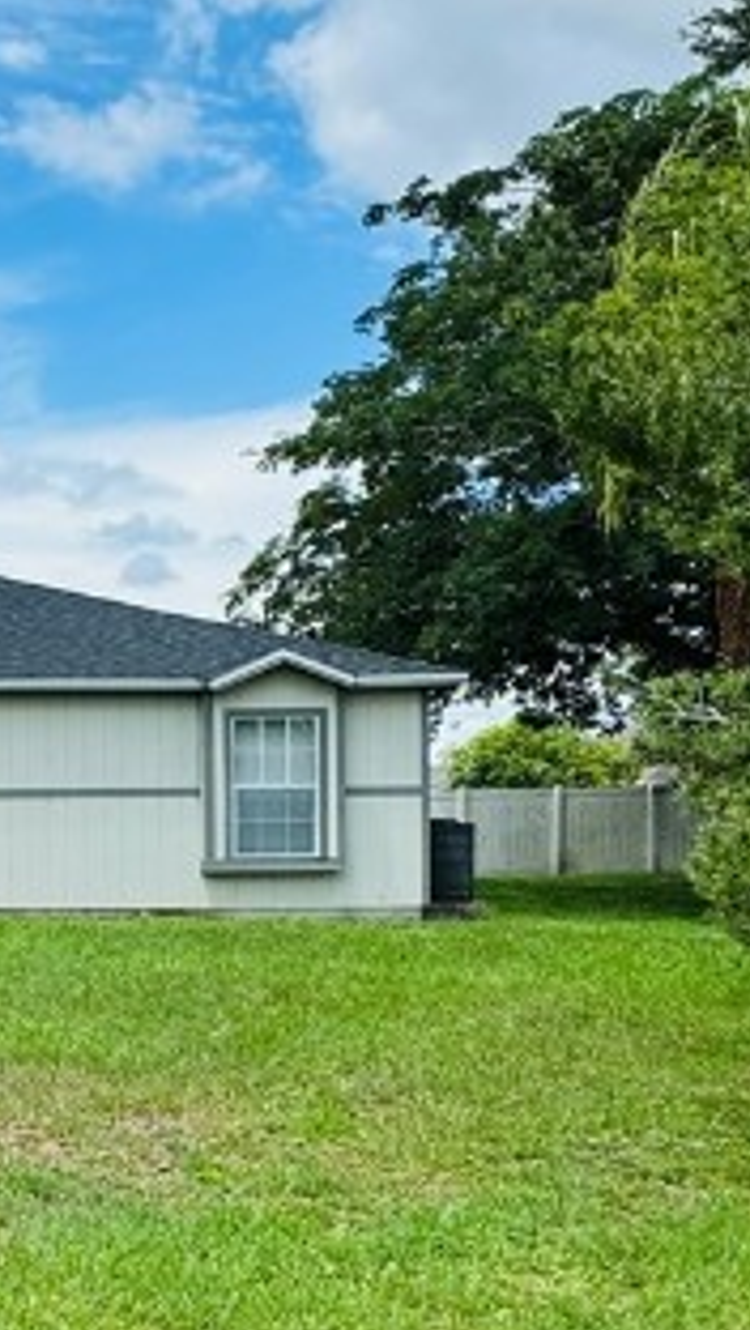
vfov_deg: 40.8
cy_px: 882
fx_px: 1764
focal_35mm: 50
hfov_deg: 20.6
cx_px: -362
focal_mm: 2.22
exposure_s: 1/1420
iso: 50
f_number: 2.2
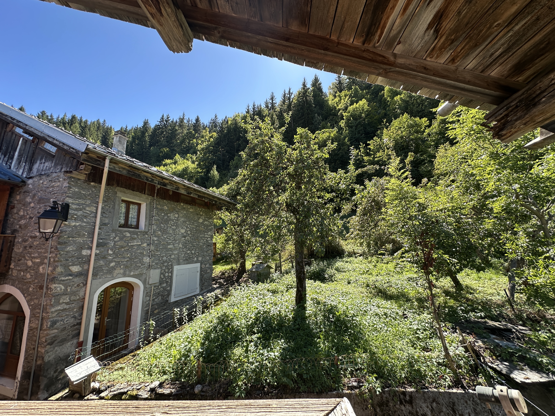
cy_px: 208
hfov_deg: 102.1
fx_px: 224
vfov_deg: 85.7
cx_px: 278
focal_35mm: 14
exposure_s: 1/274
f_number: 2.2
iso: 40
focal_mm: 2.22
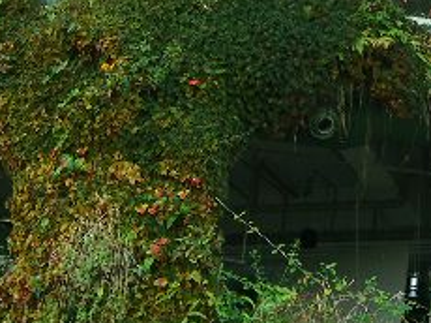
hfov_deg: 16.0
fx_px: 1517
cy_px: 37
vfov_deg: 12.0
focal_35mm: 122
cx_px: 371
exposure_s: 1/60
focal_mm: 7.9
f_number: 2.8
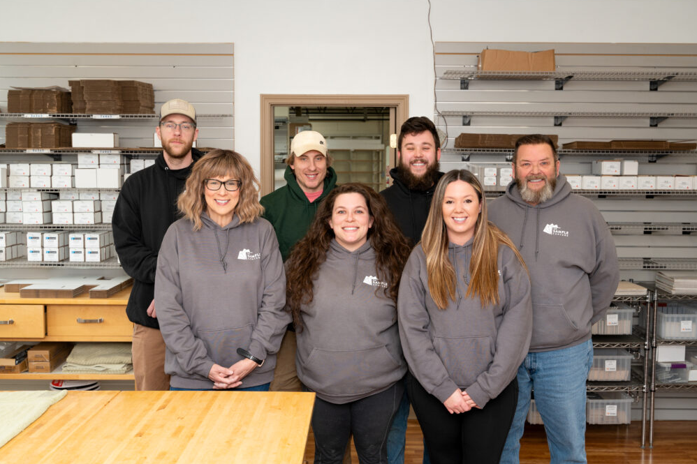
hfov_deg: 48.5
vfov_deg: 33.4
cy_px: 234
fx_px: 774
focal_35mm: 40
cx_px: 353
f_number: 5
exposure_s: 1/125
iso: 250
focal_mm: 39
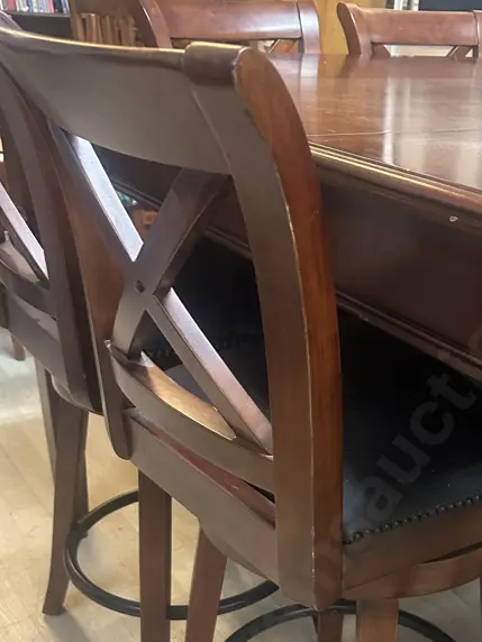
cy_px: 542
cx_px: 342
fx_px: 798
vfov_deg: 41.3
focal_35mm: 43
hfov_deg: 33.1
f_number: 1.78
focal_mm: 6.86
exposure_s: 1/50
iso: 500
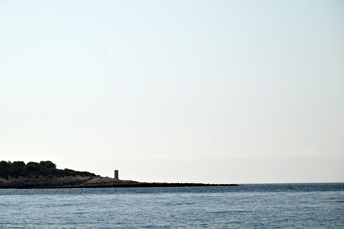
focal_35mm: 194
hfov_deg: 10.6
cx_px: 165
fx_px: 1854
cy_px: 106
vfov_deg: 7.1
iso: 100
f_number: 8
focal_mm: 170
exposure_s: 1/2000
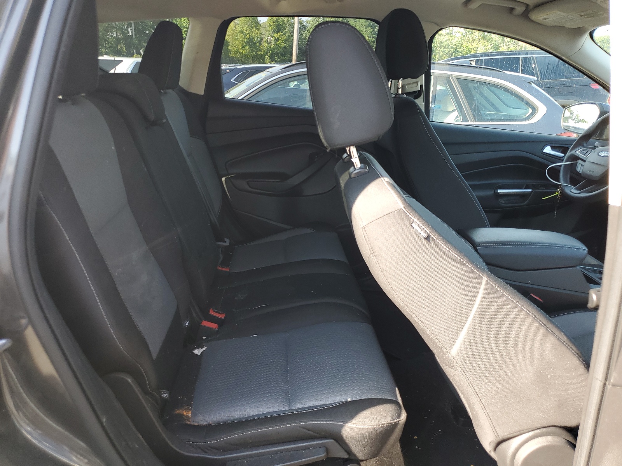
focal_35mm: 26
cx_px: 311
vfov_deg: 53.1
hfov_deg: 67.3
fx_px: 467
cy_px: 233
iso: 50
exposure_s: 1/204
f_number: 1.5
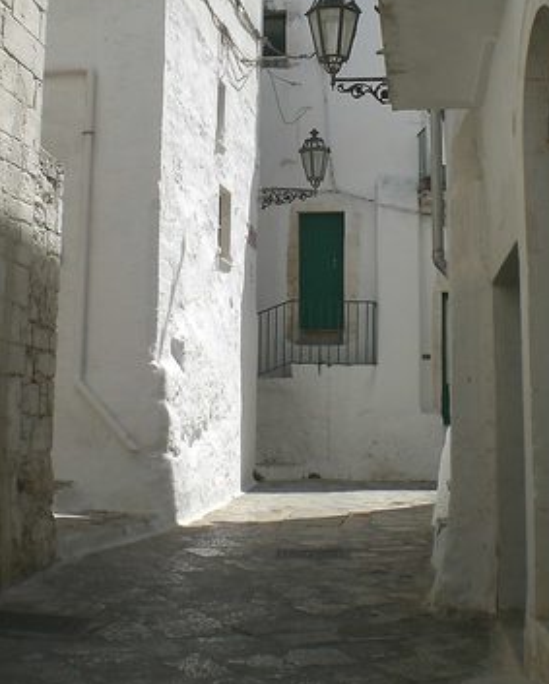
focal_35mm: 63
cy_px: 223
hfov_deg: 24.2
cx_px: 215
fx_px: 1278
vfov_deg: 29.8
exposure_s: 1/640
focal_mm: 6.3
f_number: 4.4
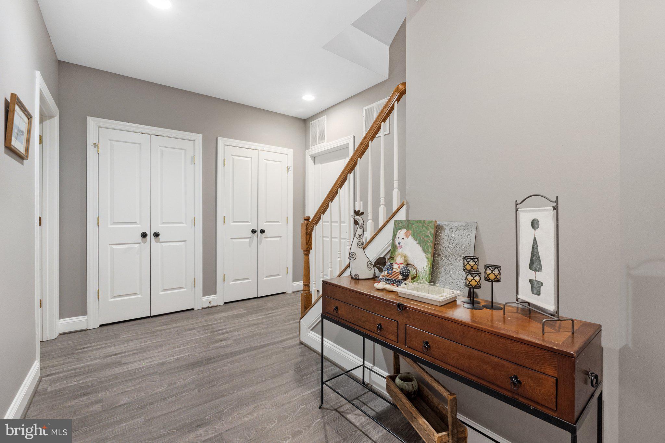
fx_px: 277
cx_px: 332
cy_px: 222
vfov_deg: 77.3
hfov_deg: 100.4
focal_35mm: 15
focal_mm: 10
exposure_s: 1/1.25
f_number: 8
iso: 640
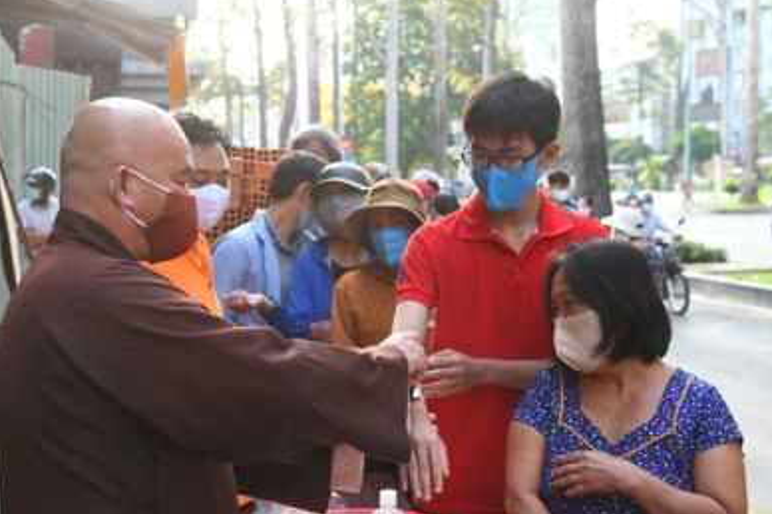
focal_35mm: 49
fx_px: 1050
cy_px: 256
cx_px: 364
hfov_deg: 40.4
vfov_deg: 27.5
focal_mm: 38
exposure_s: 1/125
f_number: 4
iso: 500
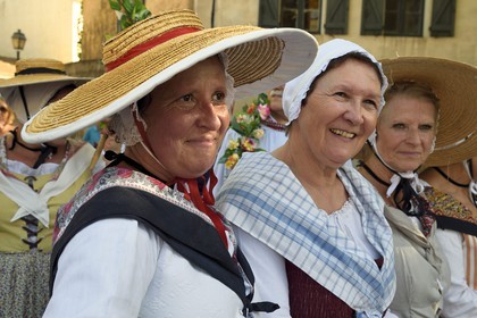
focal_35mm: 40
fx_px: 530
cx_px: 238
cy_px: 159
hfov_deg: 48.5
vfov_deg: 33.4
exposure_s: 1/250
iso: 800
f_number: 10
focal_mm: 40
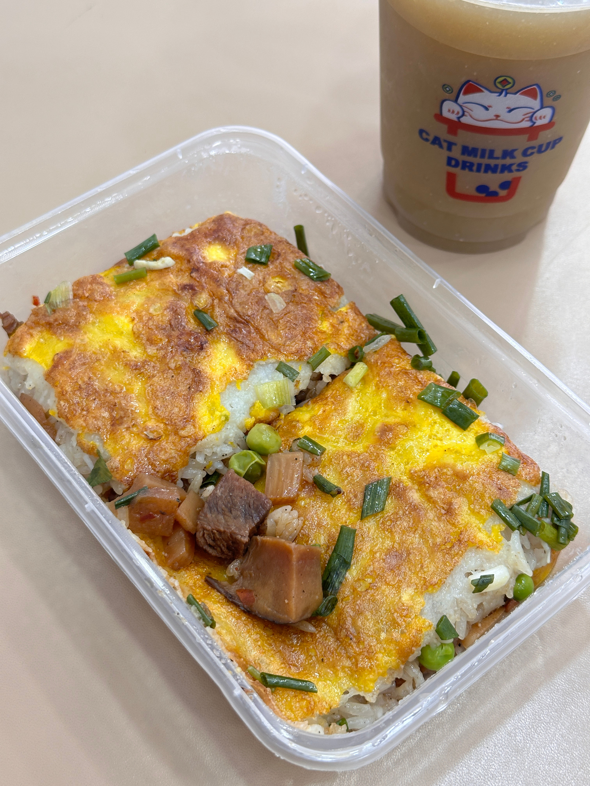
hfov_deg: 30.3
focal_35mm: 48
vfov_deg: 39.7
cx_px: 295
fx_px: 1091
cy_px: 393
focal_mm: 6.86
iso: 50
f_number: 1.78
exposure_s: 1/50
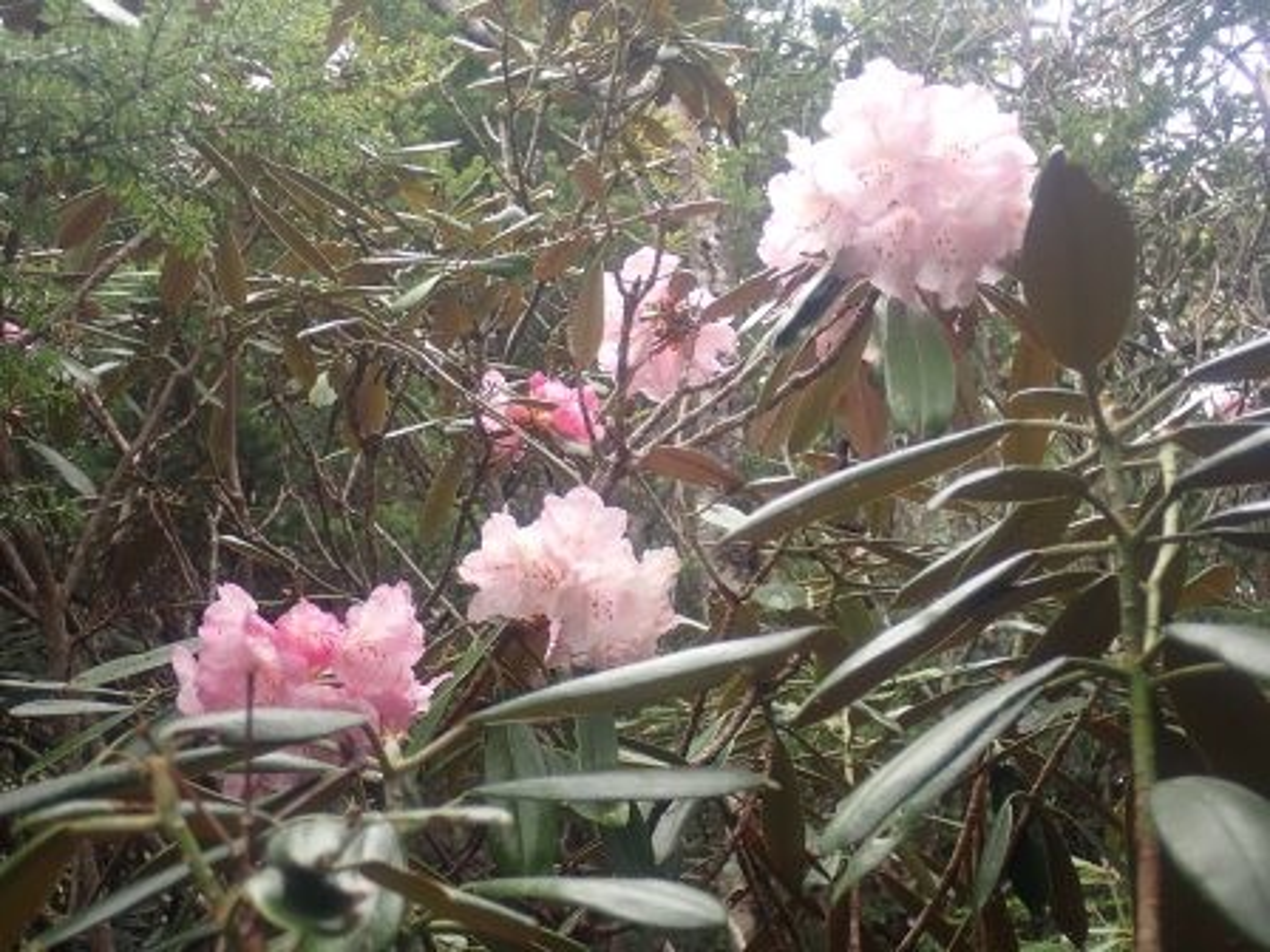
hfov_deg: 38.2
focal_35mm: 50
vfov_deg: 29.1
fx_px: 1834
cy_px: 476
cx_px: 635
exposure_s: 1/160
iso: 100
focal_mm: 9.01
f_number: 3.2
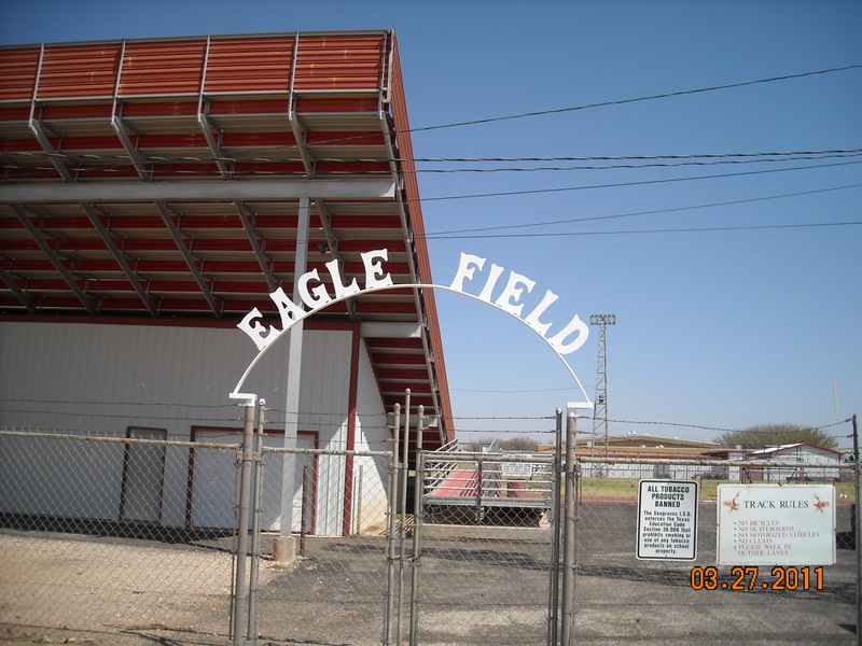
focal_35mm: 35
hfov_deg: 52.6
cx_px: 431
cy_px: 323
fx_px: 872
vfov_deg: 40.7
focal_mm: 5.7
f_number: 5.6
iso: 64
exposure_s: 1/369
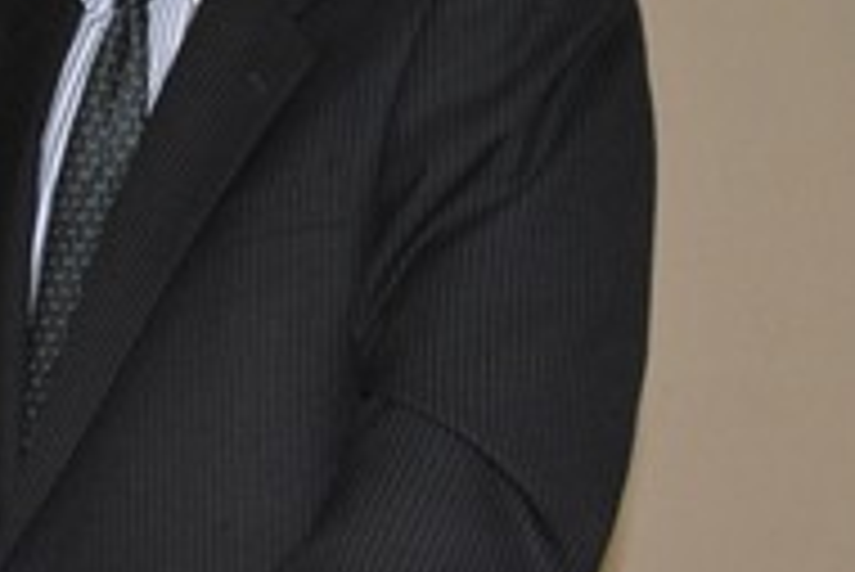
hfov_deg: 16.9
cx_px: 266
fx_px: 2876
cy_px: -77
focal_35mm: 121
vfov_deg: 11.2
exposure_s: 1/60
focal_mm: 48
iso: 6400
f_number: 11
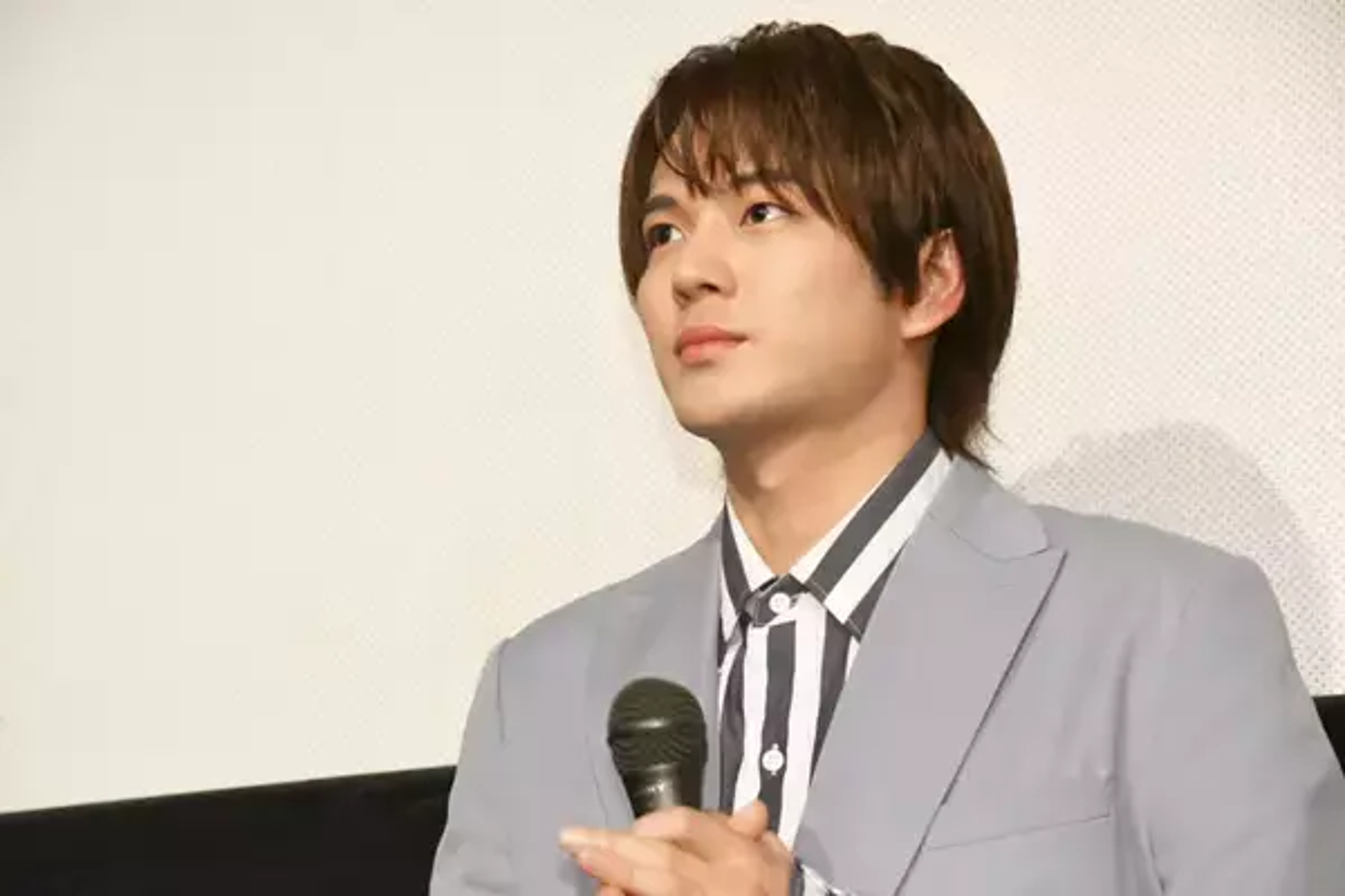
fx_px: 4184
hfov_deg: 18.3
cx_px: 672
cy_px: 448
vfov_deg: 12.2
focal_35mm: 112
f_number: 6.3
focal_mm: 75
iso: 16000
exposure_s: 1/160
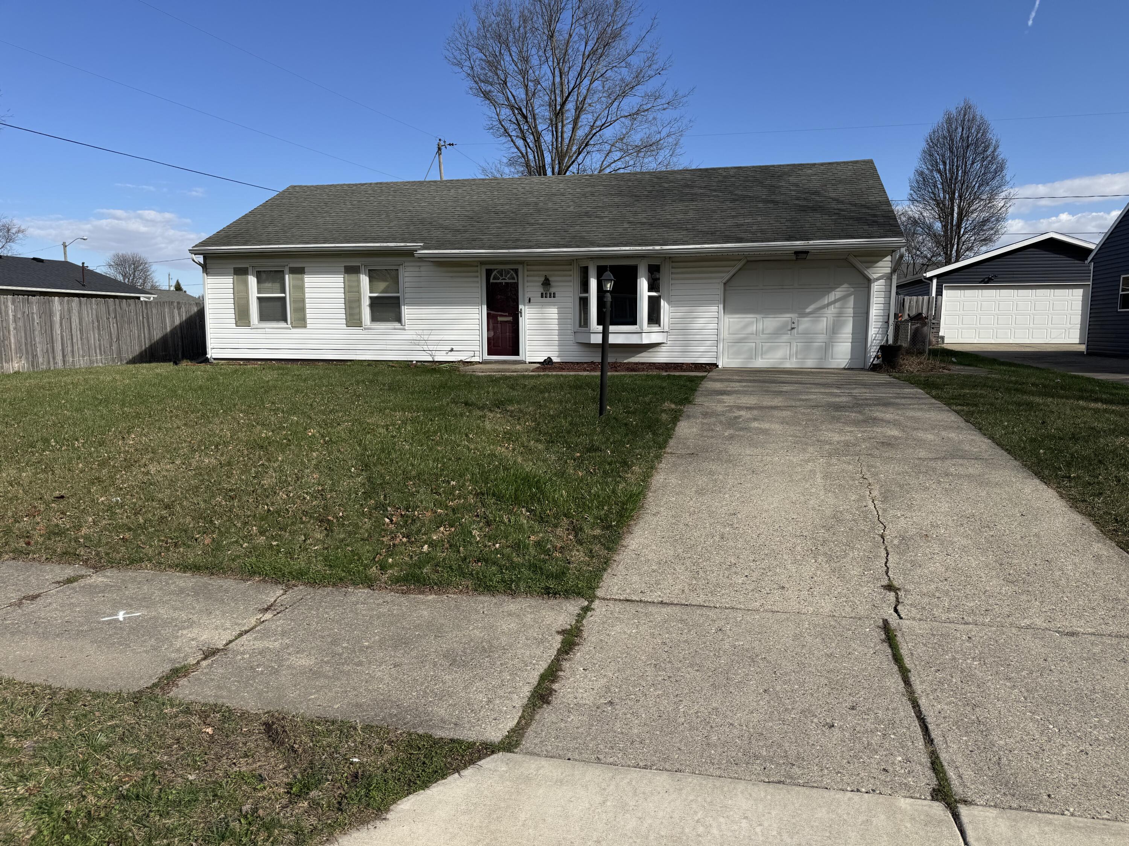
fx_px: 783
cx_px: 564
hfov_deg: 71.6
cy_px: 423
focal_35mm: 24
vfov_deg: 56.8
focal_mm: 6.76
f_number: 1.78
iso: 80
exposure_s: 1/4950
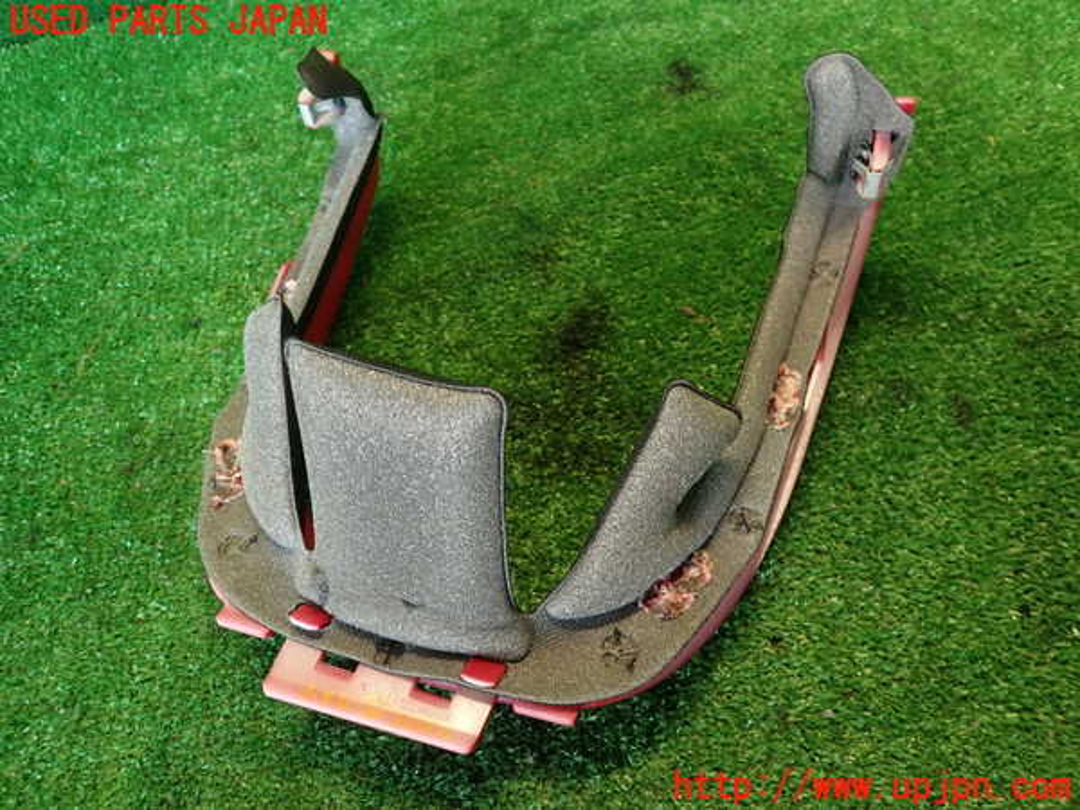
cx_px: 540
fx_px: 780
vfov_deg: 54.9
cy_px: 405
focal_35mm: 25
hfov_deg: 69.4
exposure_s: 1/40
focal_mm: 4.5
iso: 200
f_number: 2
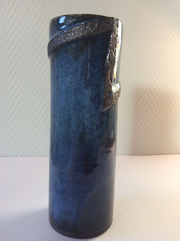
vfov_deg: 56.9
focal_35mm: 32
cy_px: 120
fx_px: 222
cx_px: 90
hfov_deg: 44.1
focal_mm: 3.3
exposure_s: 1/100
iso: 50
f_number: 2.4
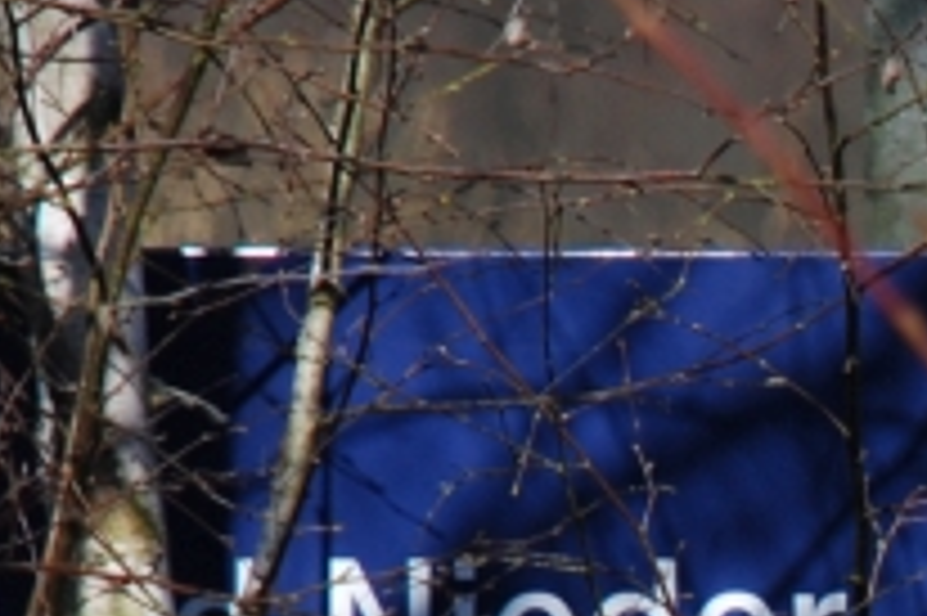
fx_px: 30358
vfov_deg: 1.2
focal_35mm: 1180
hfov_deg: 1.7
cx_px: 1413
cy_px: 960
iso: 250
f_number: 7.1
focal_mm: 135
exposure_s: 1/800
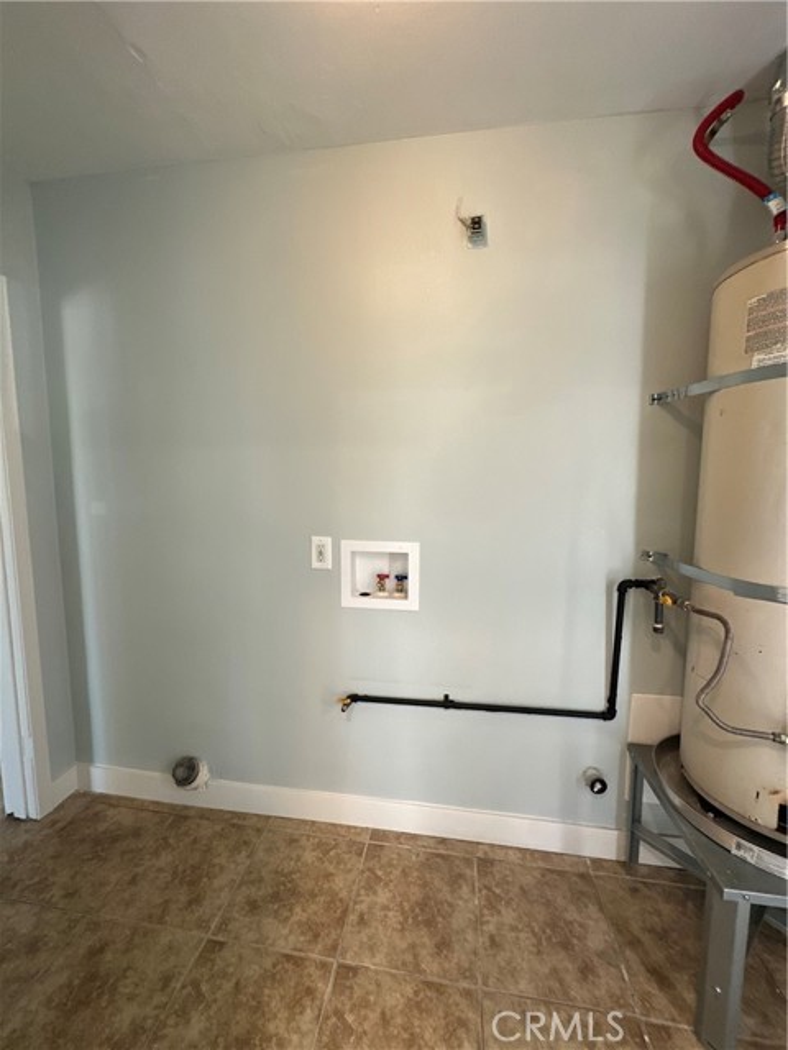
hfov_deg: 85.7
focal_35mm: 14
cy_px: 525
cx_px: 394
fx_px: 425
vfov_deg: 102.1
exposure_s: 1/120
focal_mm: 2.22
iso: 250
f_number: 2.2
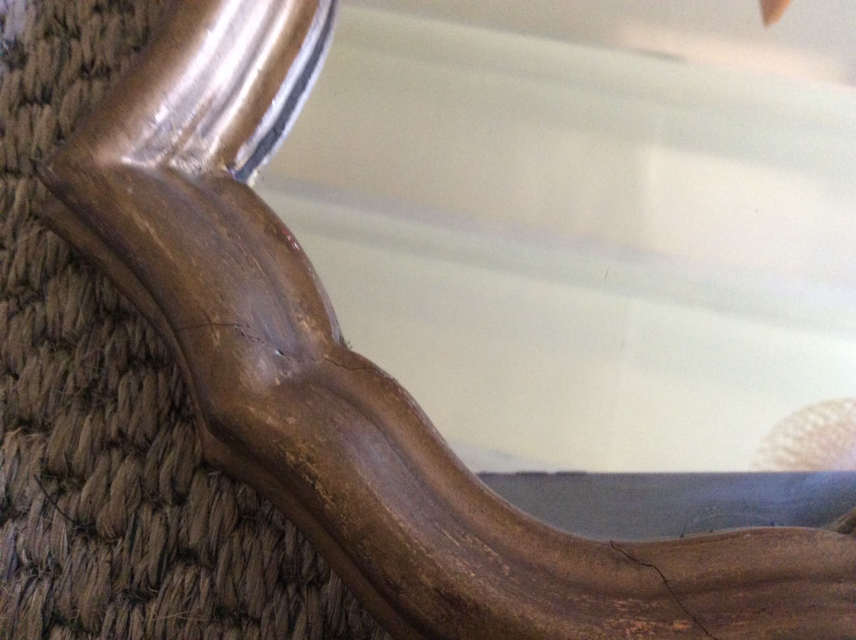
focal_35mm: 32
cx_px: 428
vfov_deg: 44.1
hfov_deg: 56.9
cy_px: 320
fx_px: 790
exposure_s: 1/25
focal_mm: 3.3
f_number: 2.4
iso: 250
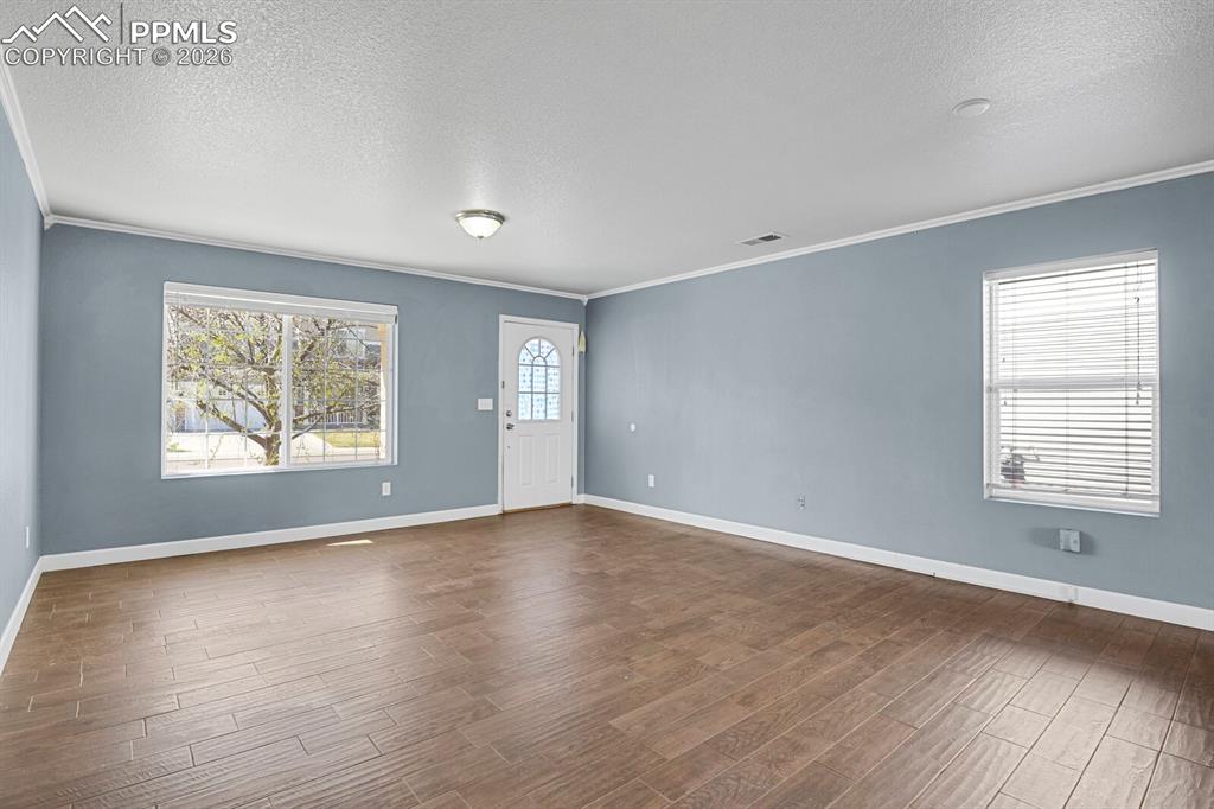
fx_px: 573
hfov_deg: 93.3
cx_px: 607
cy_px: 404
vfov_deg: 70.4
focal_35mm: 17
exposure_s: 1/20
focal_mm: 17
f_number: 8
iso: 5000
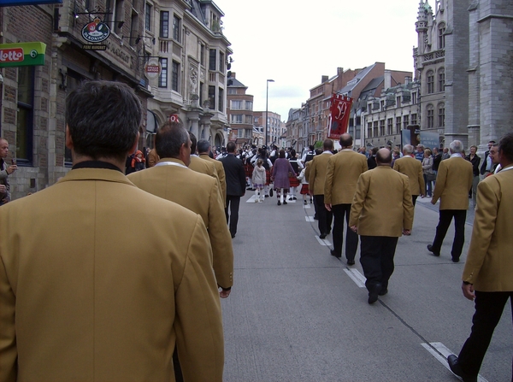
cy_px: 191
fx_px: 532
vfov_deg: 39.5
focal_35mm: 36
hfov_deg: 51.5
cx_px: 256
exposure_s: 1/236
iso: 100
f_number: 4.7
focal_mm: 6
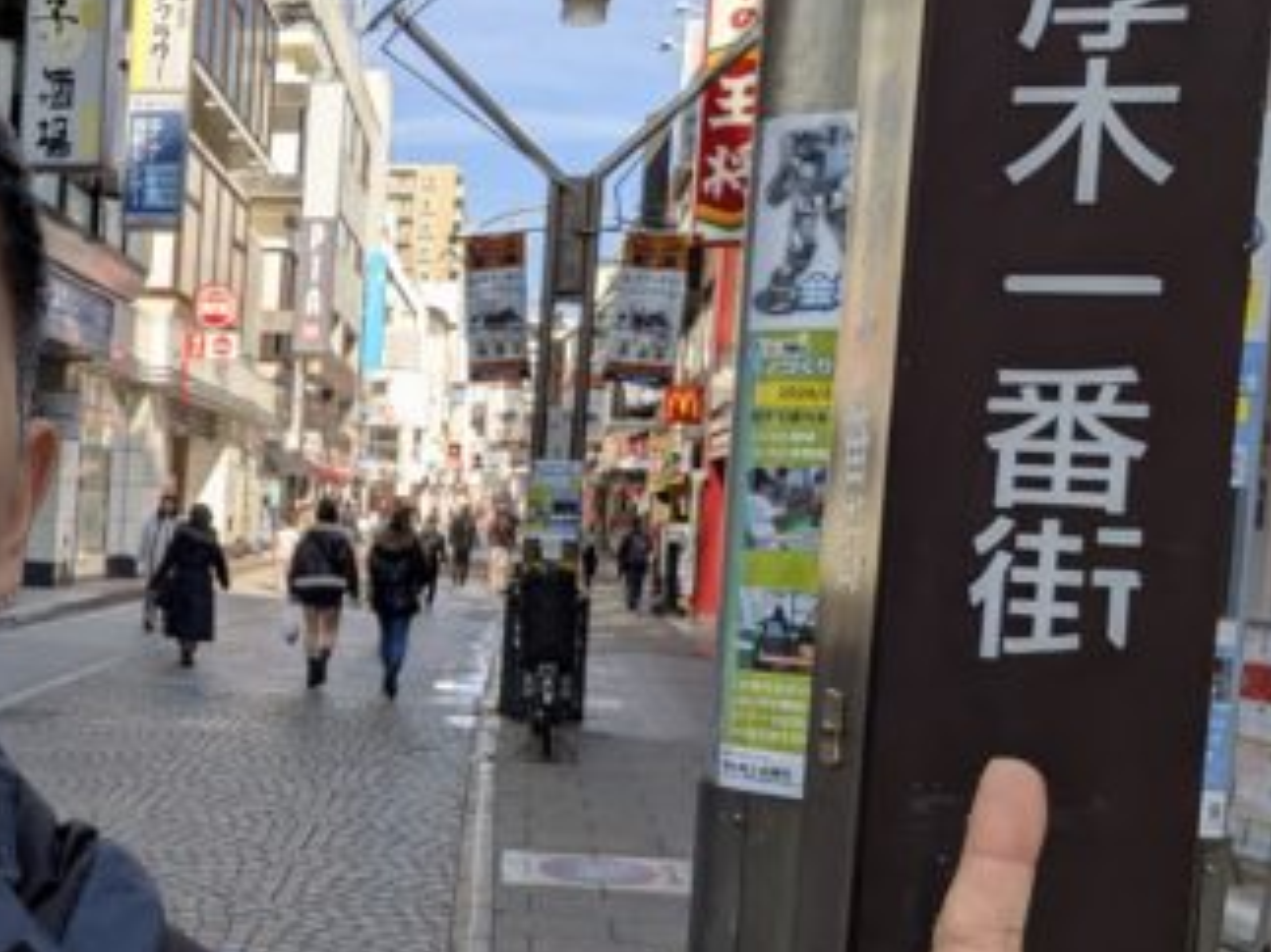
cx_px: 126
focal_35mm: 39
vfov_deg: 36.7
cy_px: 535
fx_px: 1431
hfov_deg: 43.7
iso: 44
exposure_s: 1/1145
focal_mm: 2.74
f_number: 2.2
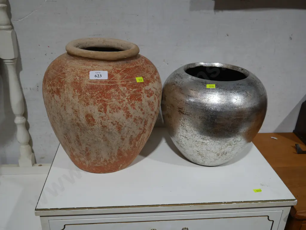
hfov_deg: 53.9
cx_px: 153
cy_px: 115
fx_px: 301
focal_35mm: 34
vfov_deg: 41.8
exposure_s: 1/100
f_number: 4
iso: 200
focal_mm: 17
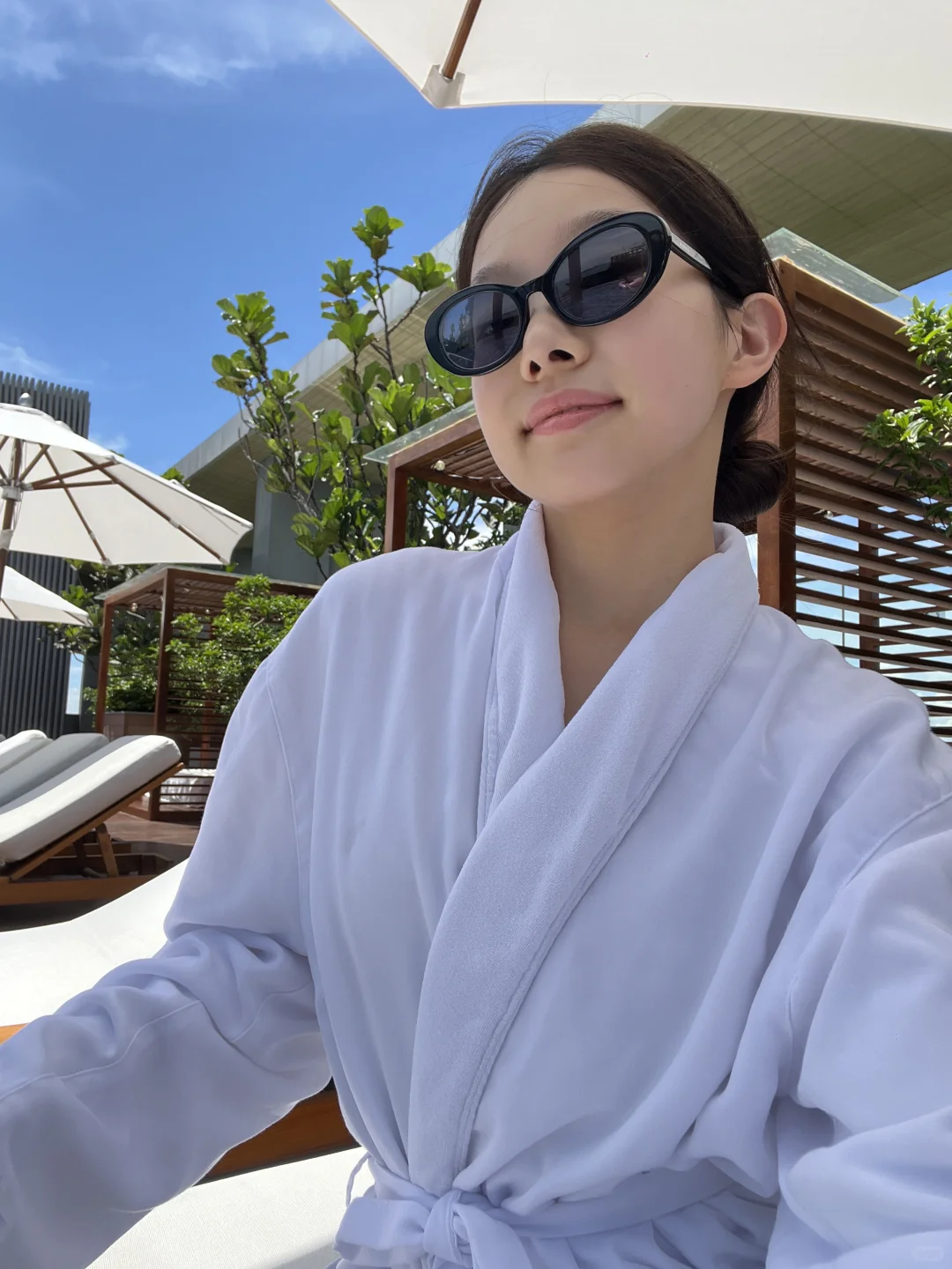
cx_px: 476
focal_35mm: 23
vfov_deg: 73.9
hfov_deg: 58.9
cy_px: 634
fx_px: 843
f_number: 2.2
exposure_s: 1/659
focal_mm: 2.71
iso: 32
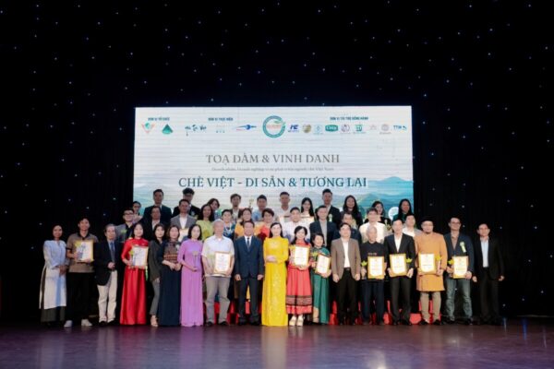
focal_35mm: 40
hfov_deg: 48.0
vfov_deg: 33.1
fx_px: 622
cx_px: 277
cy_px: 184
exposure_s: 1/160
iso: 3200
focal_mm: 40.4
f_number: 6.3
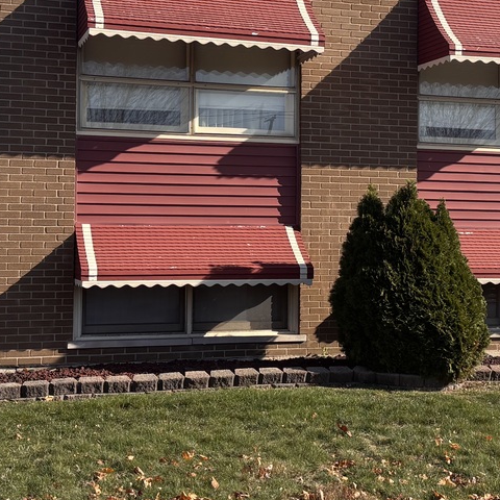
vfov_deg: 24.9
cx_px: 335
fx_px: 1128
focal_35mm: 69
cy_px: 186
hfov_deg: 24.9
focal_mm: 5.96
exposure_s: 1/2105
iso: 50
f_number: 1.6
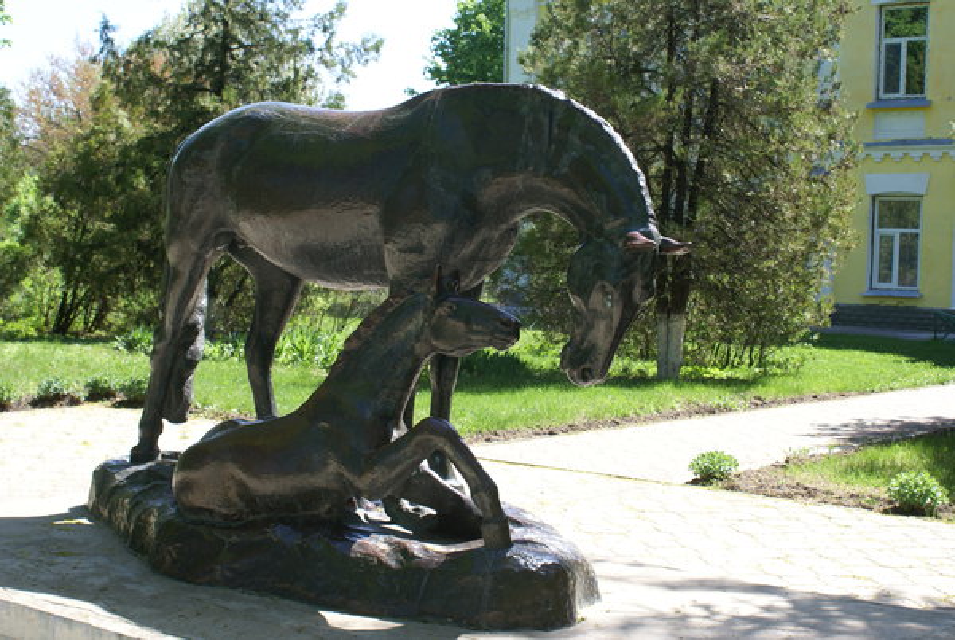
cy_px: 320
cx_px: 478
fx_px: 1395
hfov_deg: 37.8
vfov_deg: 25.8
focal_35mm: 52
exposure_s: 1/100
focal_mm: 35
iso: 100
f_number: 7.1
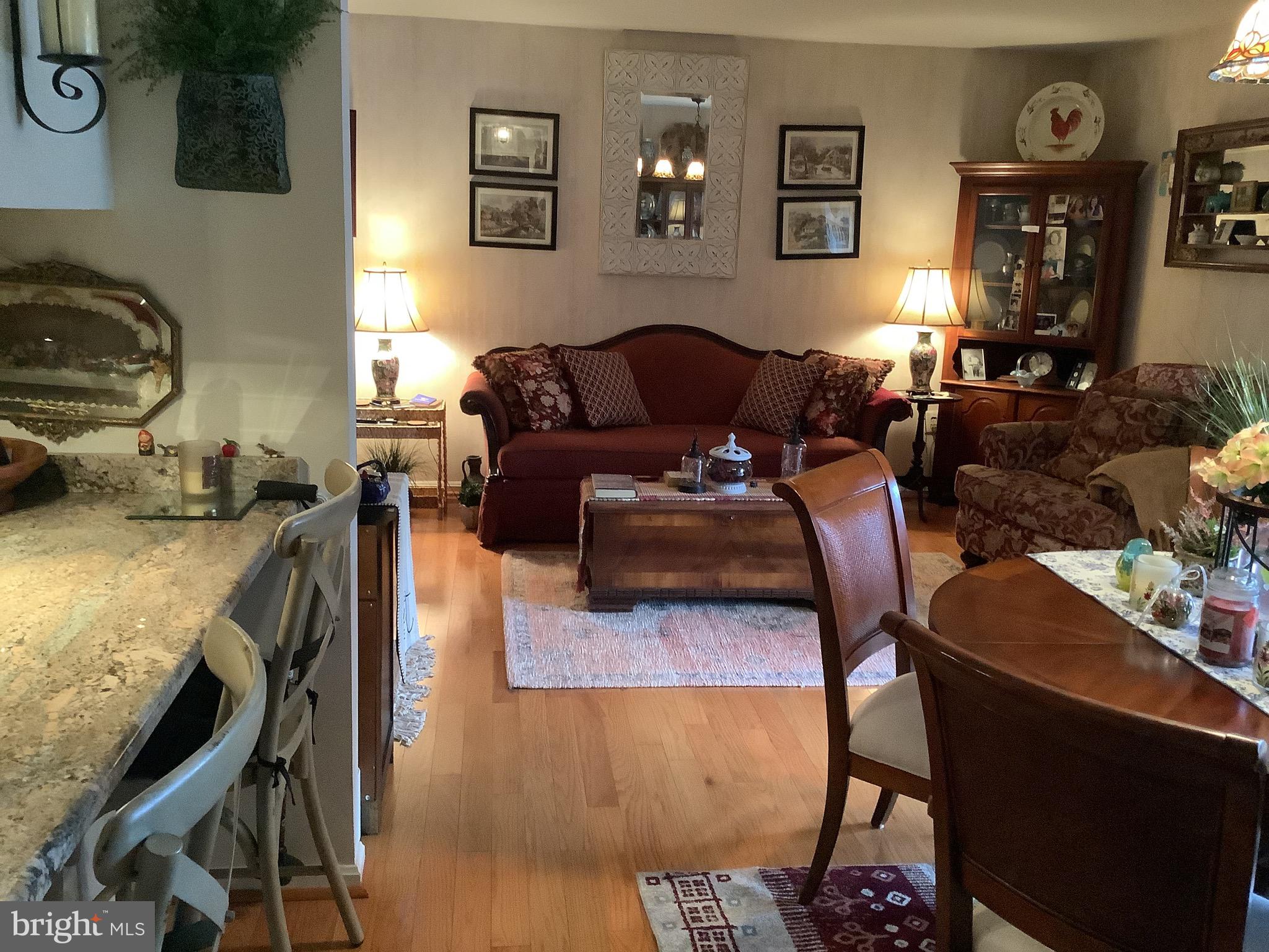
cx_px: 634
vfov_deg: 45.4
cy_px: 476
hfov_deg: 58.4
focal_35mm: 31
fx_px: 1136
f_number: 2.4
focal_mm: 3.3
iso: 640
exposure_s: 1/30
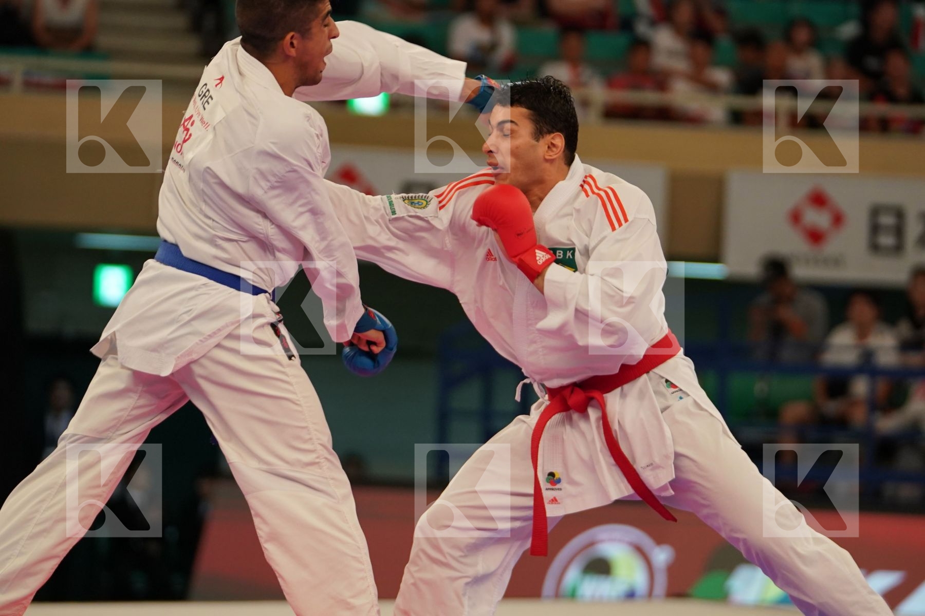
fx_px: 5704
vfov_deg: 6.2
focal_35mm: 222
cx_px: 462
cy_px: 308
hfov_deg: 9.3
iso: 1600
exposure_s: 1/1000
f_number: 2.8
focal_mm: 148
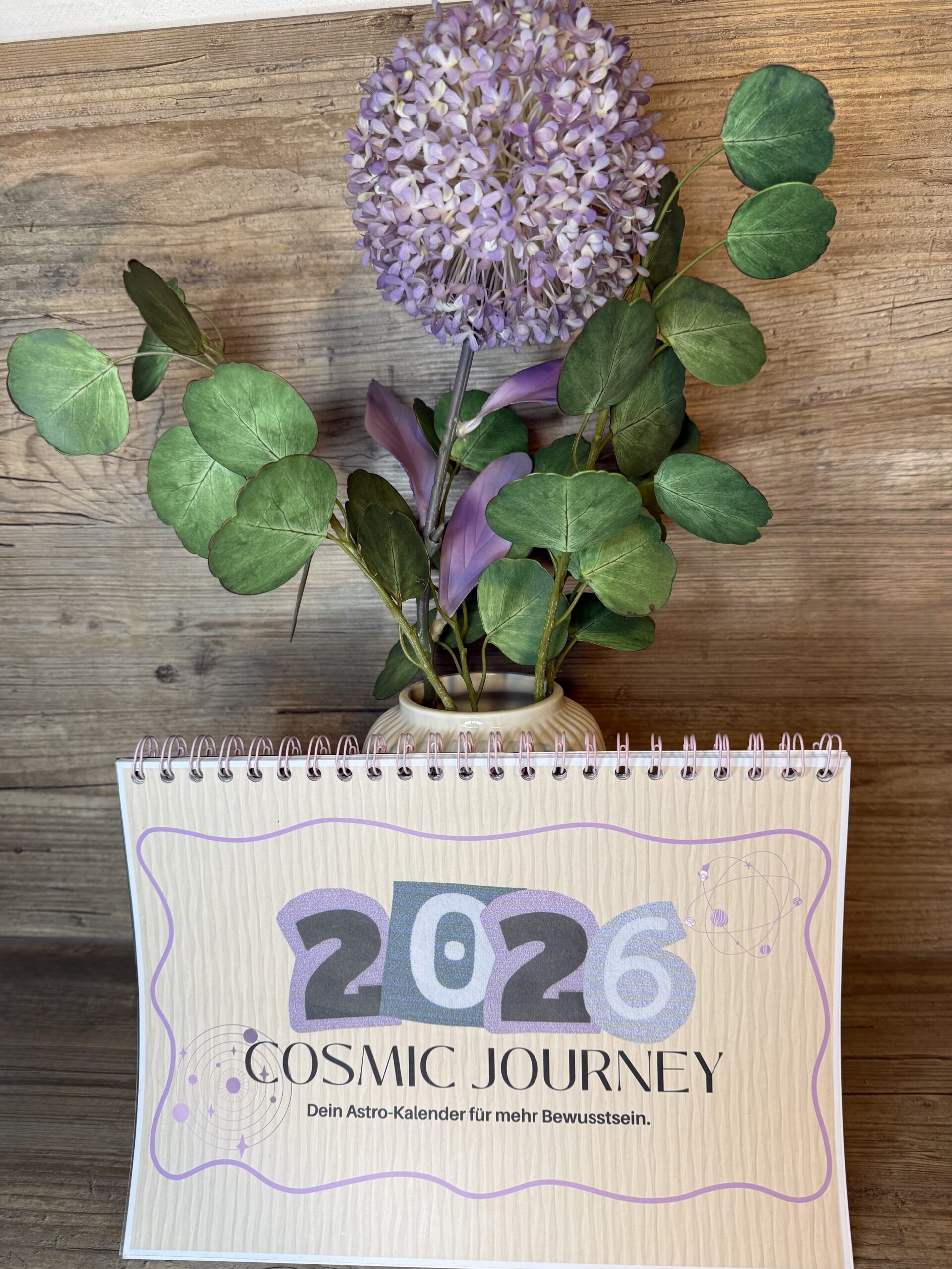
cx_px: 476
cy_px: 634
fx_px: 880
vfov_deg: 71.6
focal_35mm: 24
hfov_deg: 56.8
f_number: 1.78
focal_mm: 6.76
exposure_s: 1/100
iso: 160
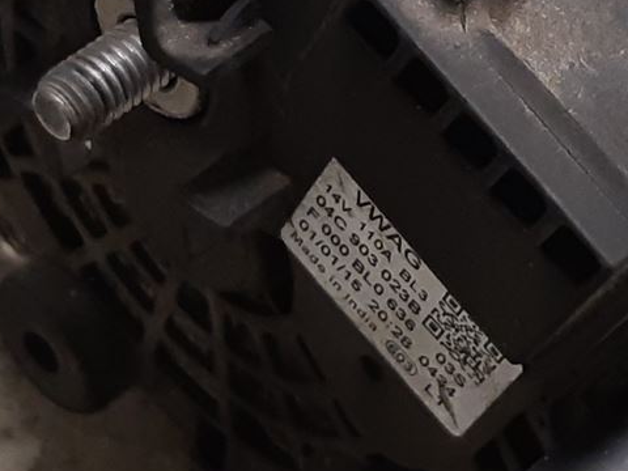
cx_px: 523
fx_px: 2014
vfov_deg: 13.2
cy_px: 8
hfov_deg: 17.5
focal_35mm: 111
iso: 160
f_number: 1.7
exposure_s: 1/50
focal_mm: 3.93
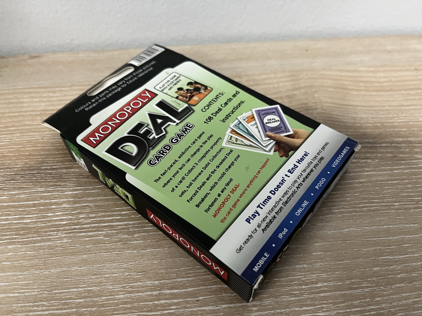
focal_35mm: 26
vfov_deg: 53.1
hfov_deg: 67.3
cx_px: 211
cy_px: 158
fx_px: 317
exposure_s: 1/33
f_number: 1.6
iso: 400
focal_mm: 5.1
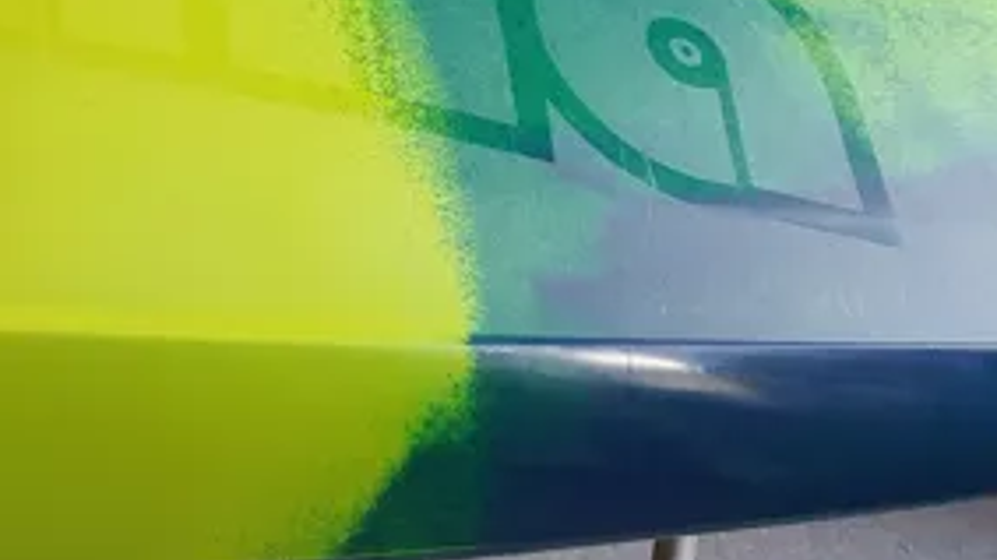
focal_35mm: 80
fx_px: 2114
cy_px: -92
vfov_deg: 14.7
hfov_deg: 23.6
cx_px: -285
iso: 320
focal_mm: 4.32
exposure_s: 1/50
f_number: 2.4
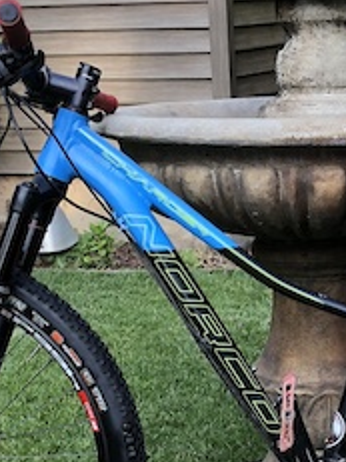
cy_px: 476
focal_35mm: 97
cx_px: 274
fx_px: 1294
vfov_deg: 19.6
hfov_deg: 15.1
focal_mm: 3.99
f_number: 1.8
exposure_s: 1/120
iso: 32
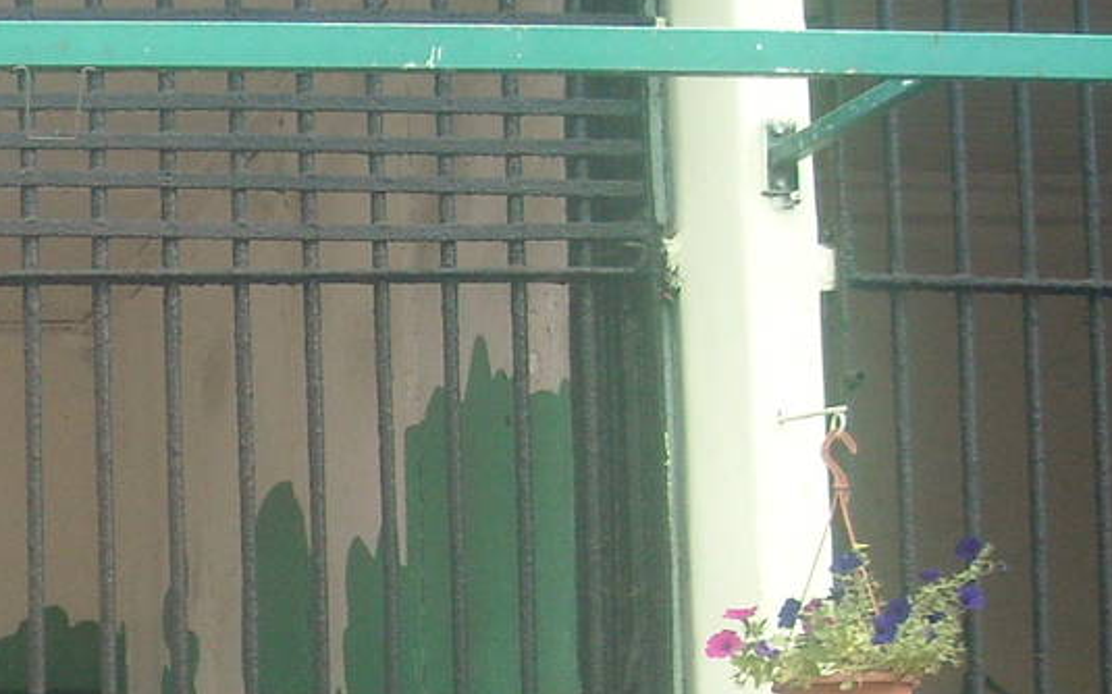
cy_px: 698
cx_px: -507
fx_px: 3363
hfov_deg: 17.1
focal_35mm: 111
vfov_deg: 11.7
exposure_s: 1/60
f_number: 2.8
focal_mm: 5.7
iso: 124
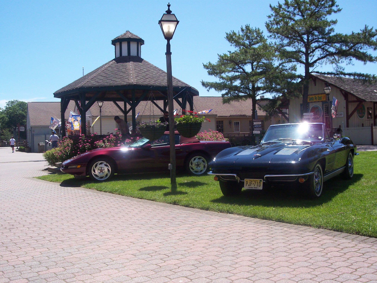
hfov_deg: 49.0
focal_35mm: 38
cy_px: 142
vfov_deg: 37.7
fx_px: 414
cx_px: 188
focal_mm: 8
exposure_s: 1/700
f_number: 4.8
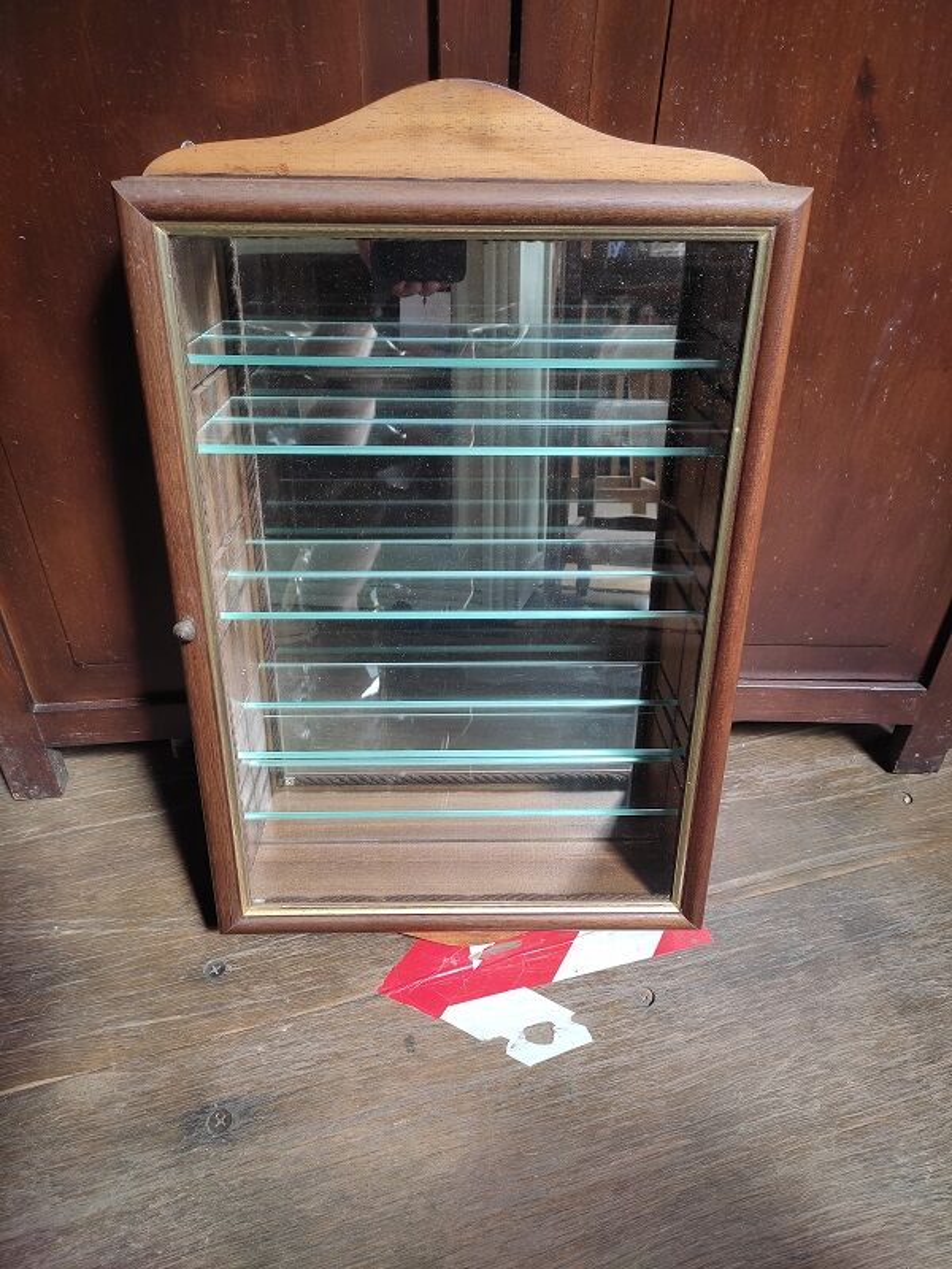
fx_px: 953
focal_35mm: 26
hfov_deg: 53.1
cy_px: 634
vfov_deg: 67.3
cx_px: 476
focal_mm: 4.74
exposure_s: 1/100
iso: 158
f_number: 1.79
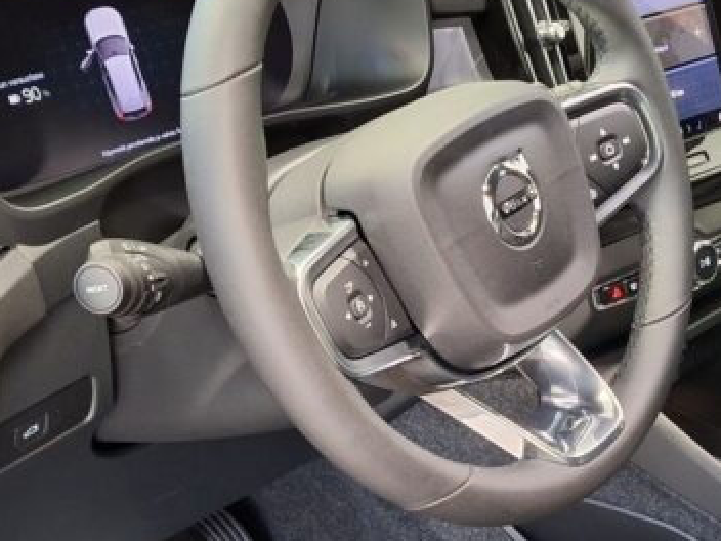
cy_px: 592
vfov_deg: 20.9
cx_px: 649
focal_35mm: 67
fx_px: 1396
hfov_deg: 27.9
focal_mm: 5.54
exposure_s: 1/20
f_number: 1.8
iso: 400
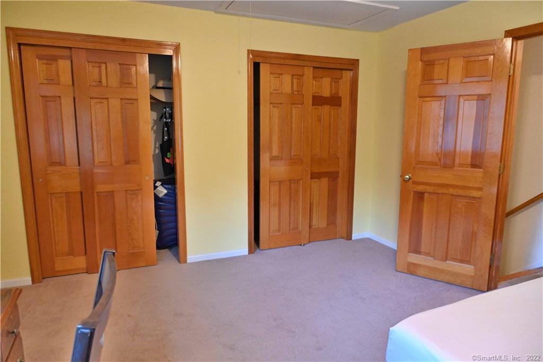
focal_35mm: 24
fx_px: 362
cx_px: 272
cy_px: 181
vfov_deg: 53.1
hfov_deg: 73.8
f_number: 5.6
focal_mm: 24
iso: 8000
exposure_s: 1/15
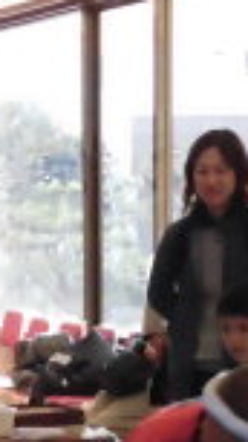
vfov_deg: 12.2
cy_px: 494
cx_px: -89
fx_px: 2024
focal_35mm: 173
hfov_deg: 6.9
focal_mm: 6.77
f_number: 3.7
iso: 800
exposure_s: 1/125
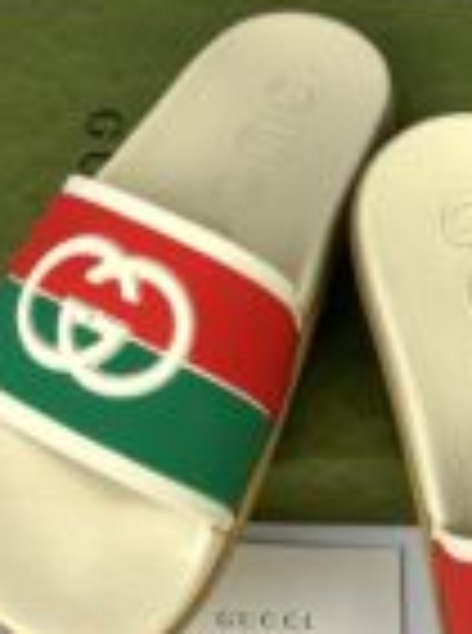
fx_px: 1352
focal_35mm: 74
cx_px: 346
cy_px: 279
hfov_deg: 19.7
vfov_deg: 26.4
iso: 50
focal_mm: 5.7
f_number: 1.5
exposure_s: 1/366
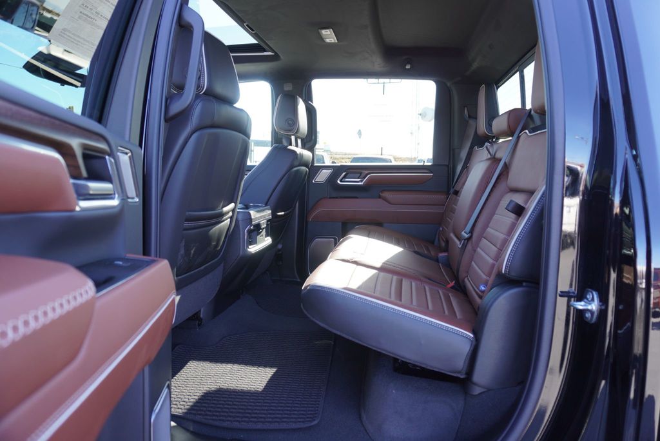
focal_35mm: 24
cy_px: 220
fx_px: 440
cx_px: 330
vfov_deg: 53.2
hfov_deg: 73.7
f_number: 4
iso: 160
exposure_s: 1/60
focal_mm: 16
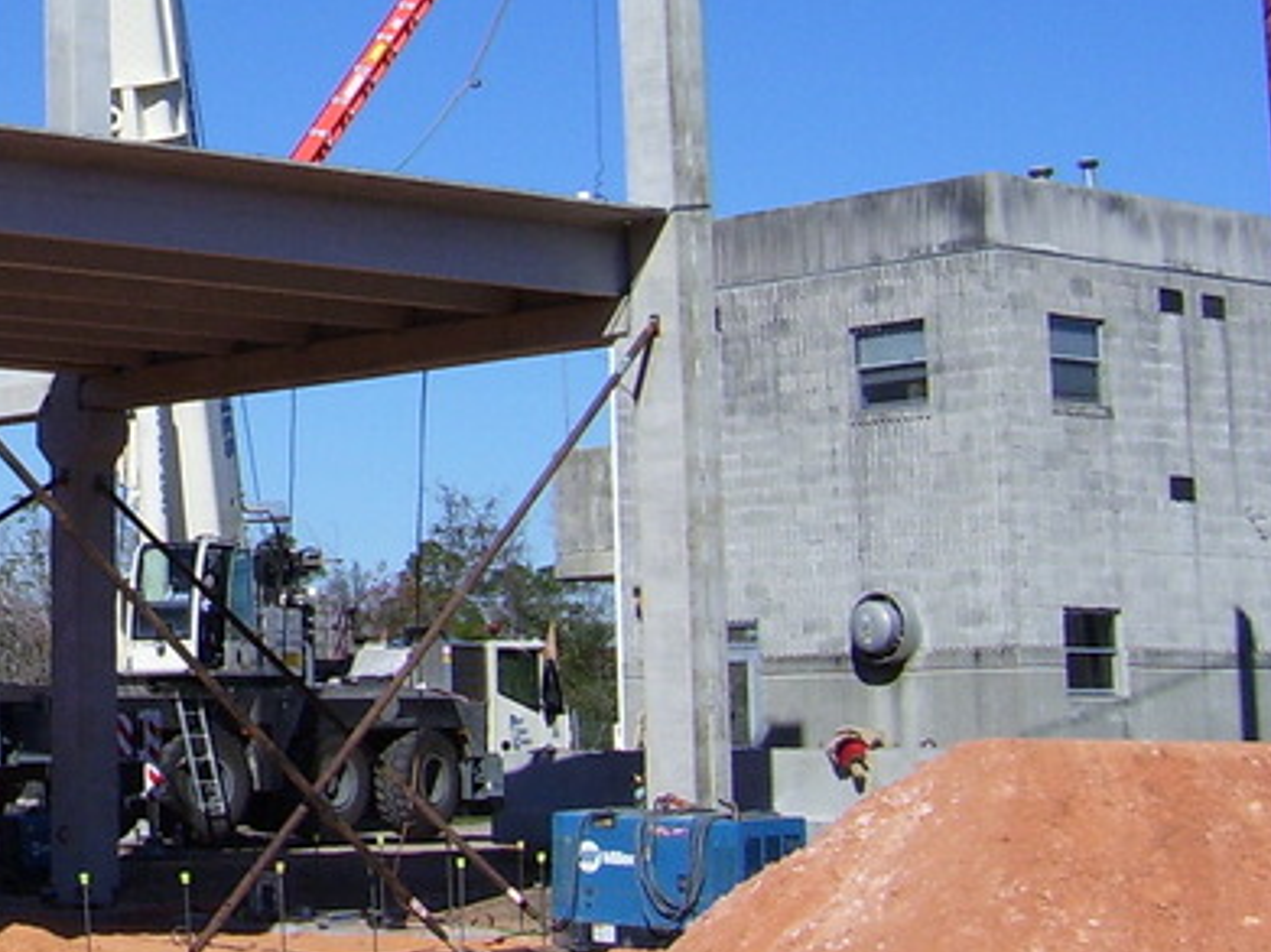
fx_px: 3193
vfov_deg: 16.8
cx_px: -250
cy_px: 120
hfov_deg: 21.0
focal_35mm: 87
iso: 80
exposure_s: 1/1000
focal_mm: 5.6
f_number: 4.8
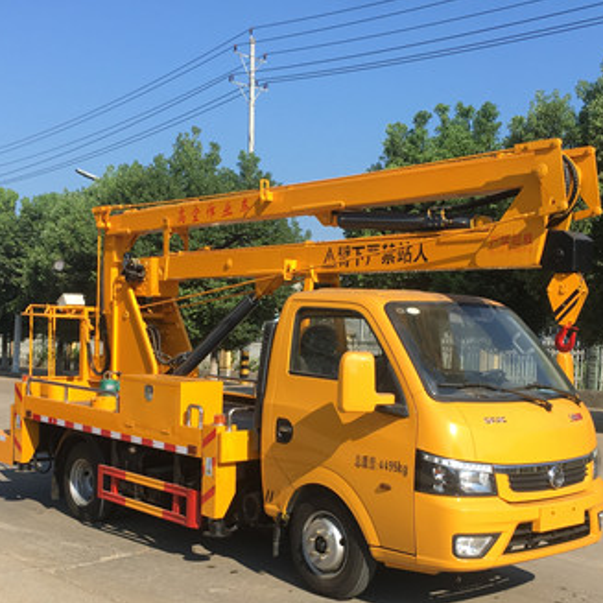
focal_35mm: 47
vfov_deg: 35.9
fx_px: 926
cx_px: 295
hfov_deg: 36.1
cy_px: 371
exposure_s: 1/1282
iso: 25
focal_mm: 4.15
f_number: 2.2
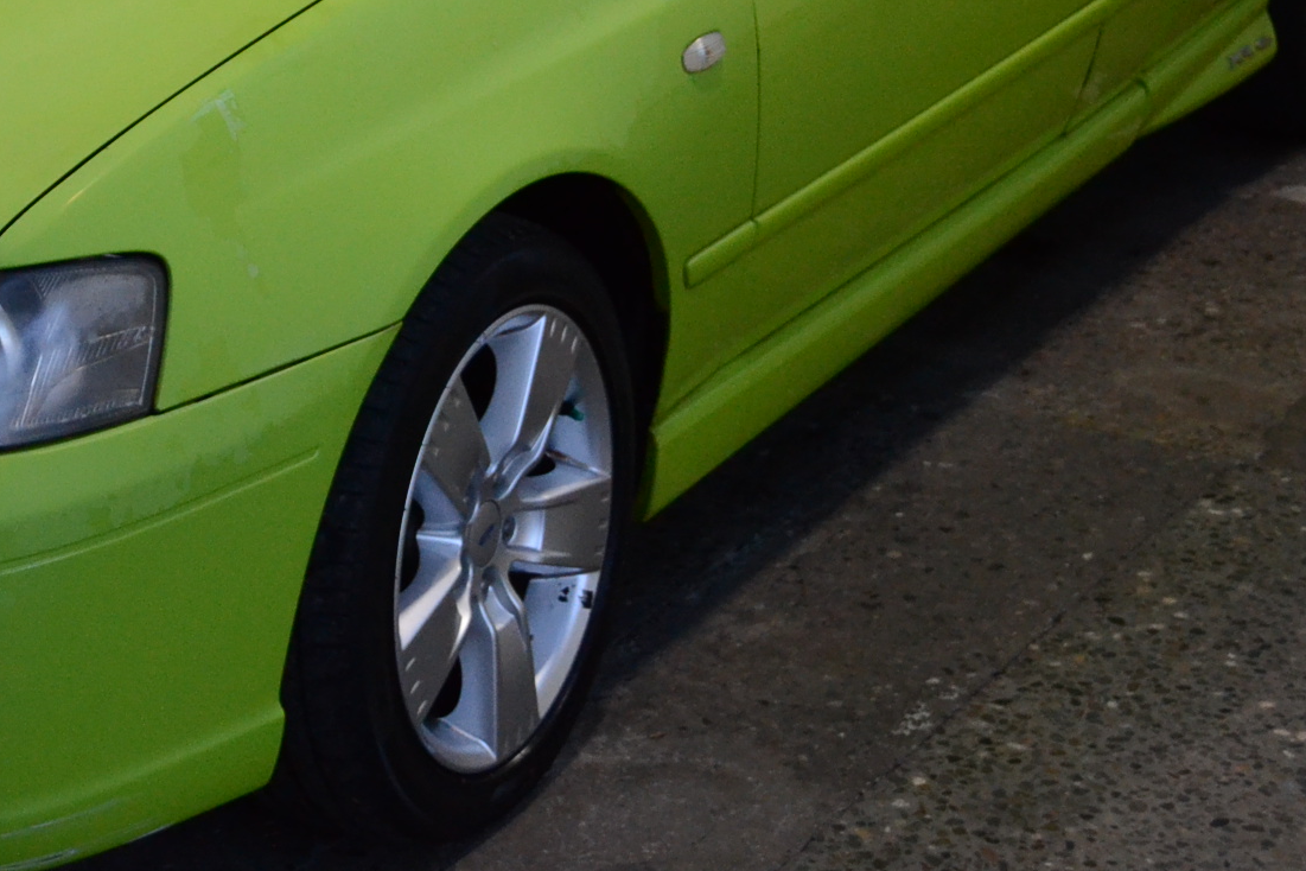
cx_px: 148
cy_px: 93
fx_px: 3303
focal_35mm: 91
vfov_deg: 14.9
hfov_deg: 21.9
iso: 1600
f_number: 4.5
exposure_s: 1/500
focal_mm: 29
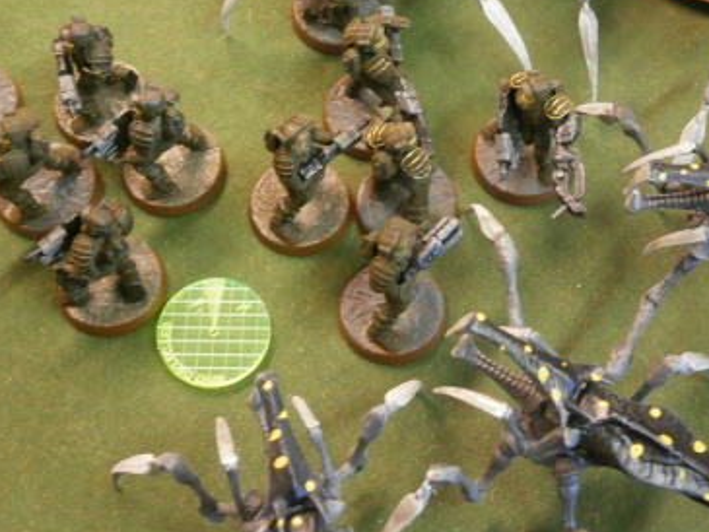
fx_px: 1414
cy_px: 150
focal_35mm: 69
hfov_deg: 28.1
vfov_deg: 21.2
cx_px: 439
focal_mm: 8.3
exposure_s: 1/8
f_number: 3.4
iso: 200
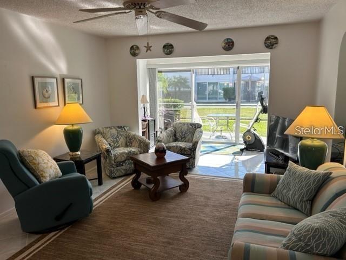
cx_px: 173
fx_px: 260
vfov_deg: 53.1
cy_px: 130
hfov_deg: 67.3
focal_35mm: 26
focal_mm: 5.7
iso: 40
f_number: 1.5
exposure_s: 1/189
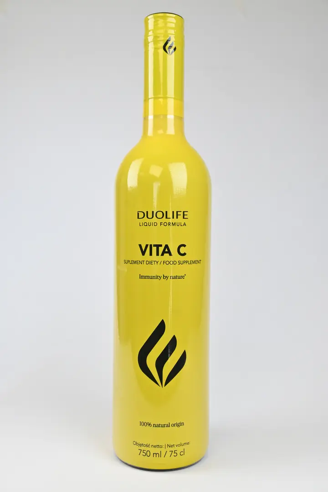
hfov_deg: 36.2
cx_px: 164
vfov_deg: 52.2
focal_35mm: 37
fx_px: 502
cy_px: 246
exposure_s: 1/125
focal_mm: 24.5
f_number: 6.3
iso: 320
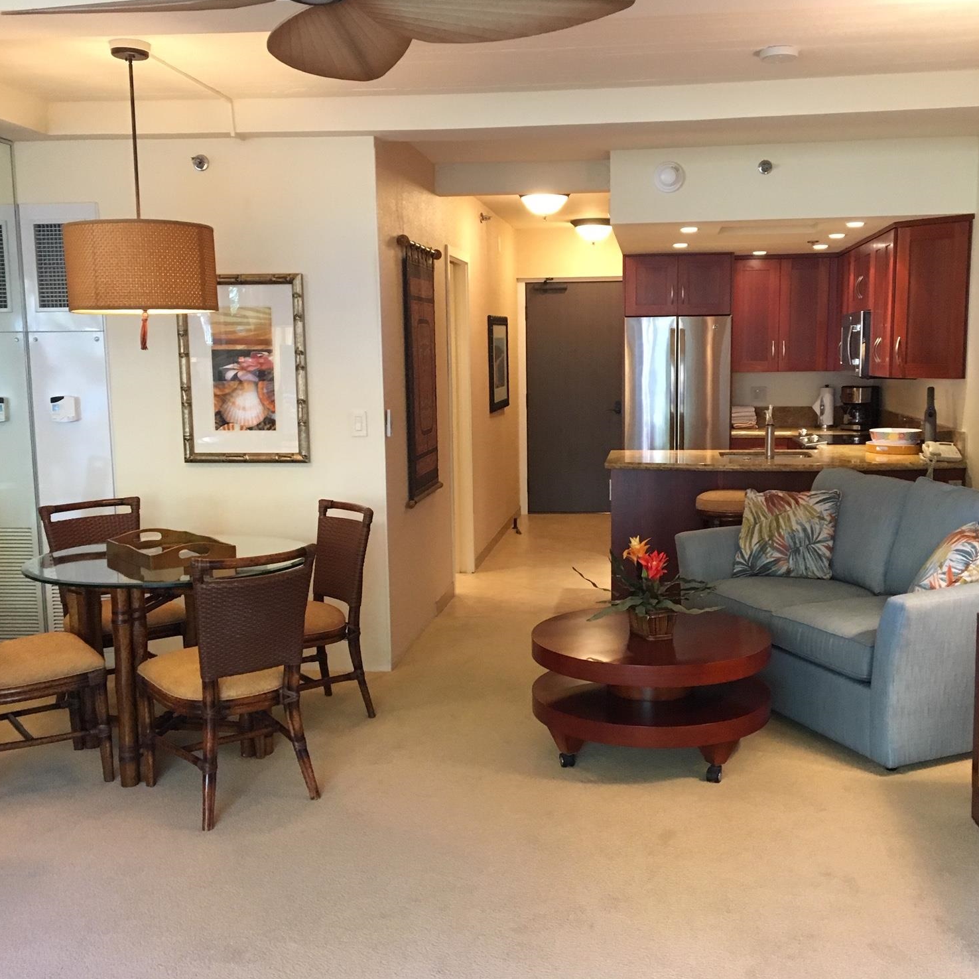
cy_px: 497
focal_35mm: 35
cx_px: 537
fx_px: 1120
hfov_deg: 47.2
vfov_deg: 47.2
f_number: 2.2
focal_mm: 4.15
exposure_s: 1/30
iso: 160
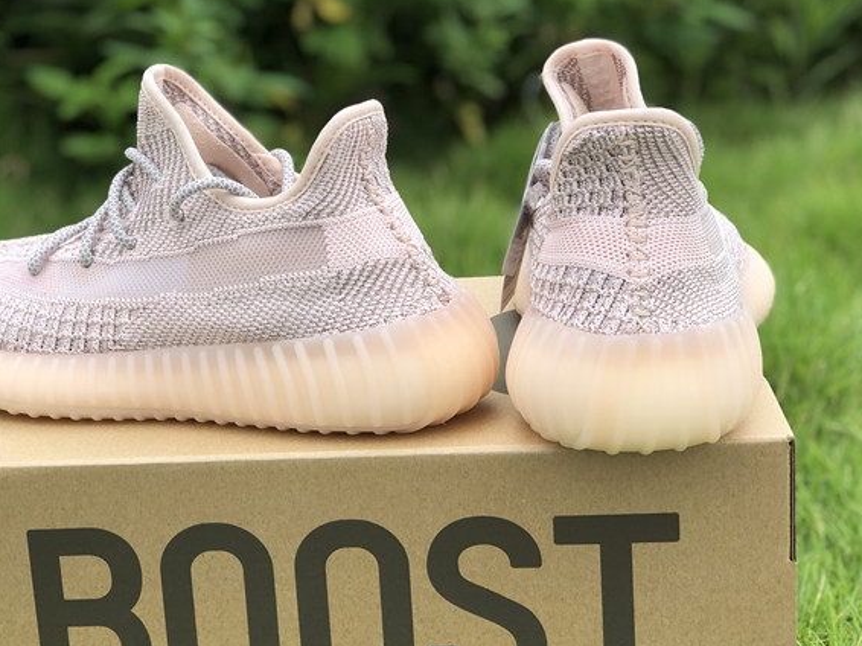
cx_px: 340
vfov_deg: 21.6
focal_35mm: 68
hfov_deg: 28.5
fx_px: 1693
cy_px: 293
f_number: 2.4
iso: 16
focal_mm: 6
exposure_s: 1/640
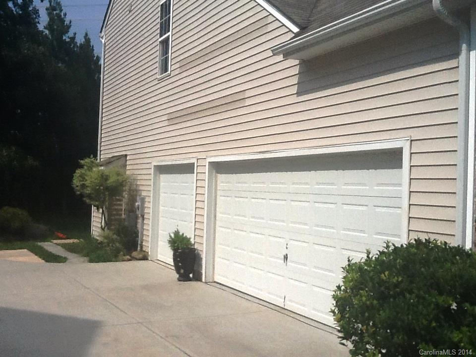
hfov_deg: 42.9
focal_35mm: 44
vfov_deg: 32.9
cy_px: 178
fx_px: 605
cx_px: 238
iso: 50
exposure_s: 1/5348
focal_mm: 2.03
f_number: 2.4
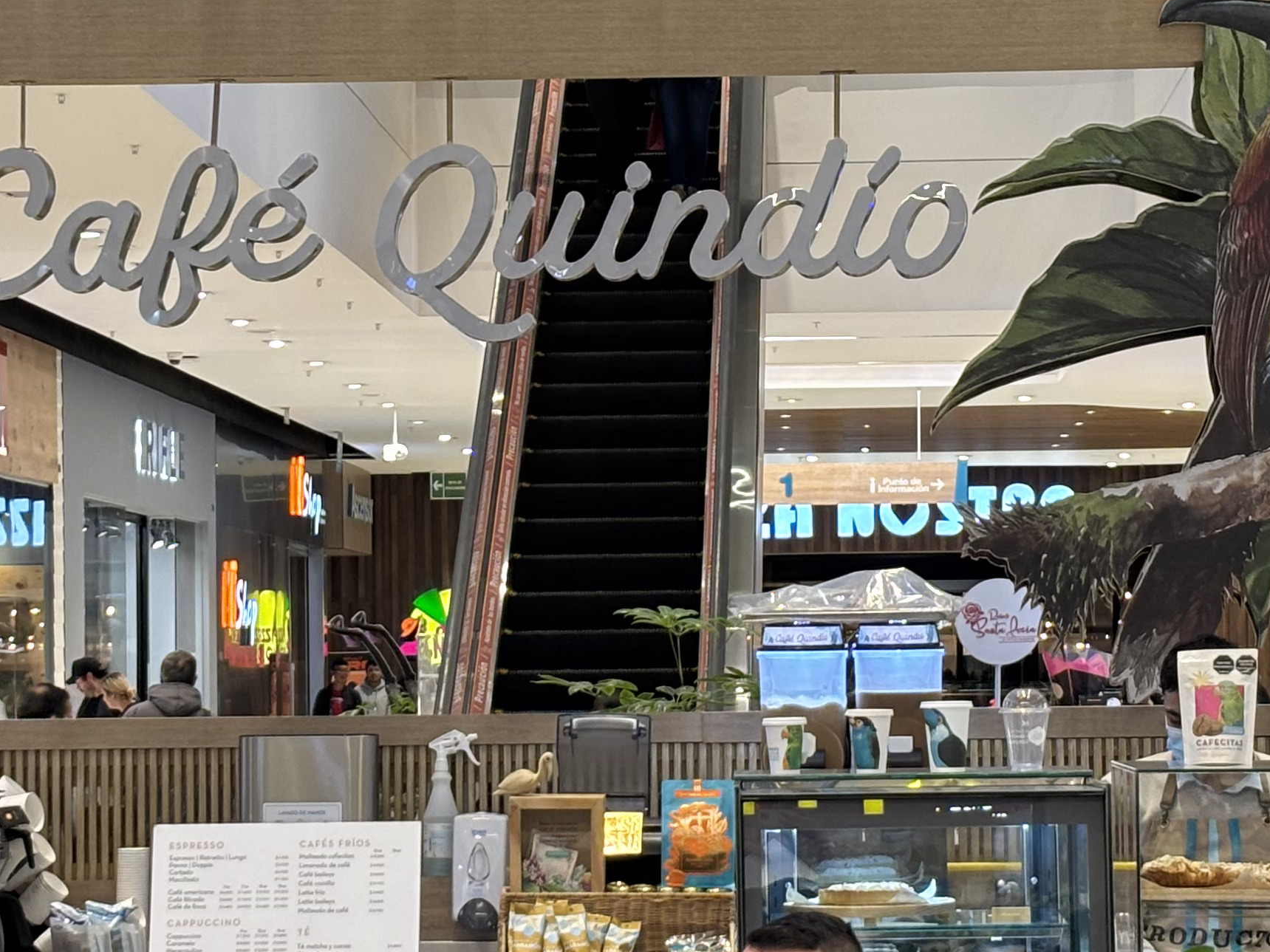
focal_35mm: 122
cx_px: 649
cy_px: 580
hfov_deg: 16.2
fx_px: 4476
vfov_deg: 12.1
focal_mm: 5.96
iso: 100
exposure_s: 1/60
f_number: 1.6
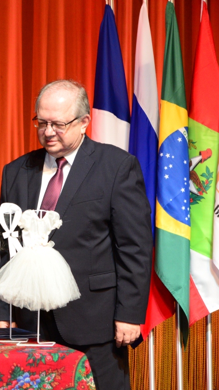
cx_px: -75
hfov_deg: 10.0
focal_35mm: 119
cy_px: 194
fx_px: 1229
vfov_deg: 18.0
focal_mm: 75
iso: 3200
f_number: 7.1
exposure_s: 1/100
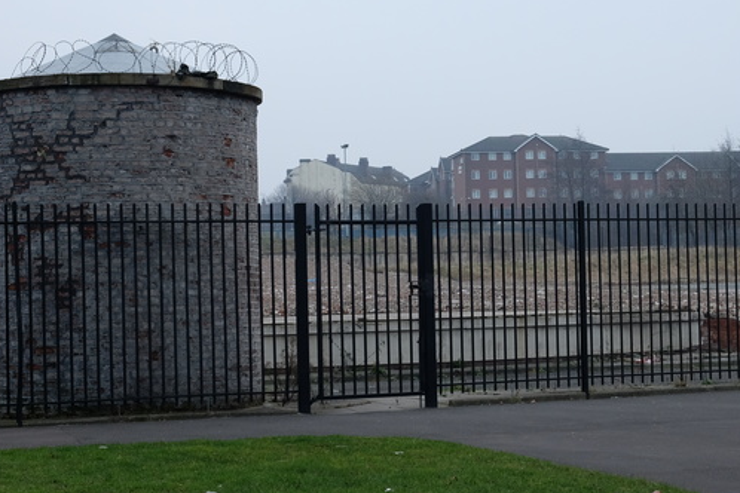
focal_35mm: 78
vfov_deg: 17.5
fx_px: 1603
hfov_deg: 26.0
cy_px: 230
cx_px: 426
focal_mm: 32.9
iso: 400
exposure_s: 1/240
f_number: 5.6
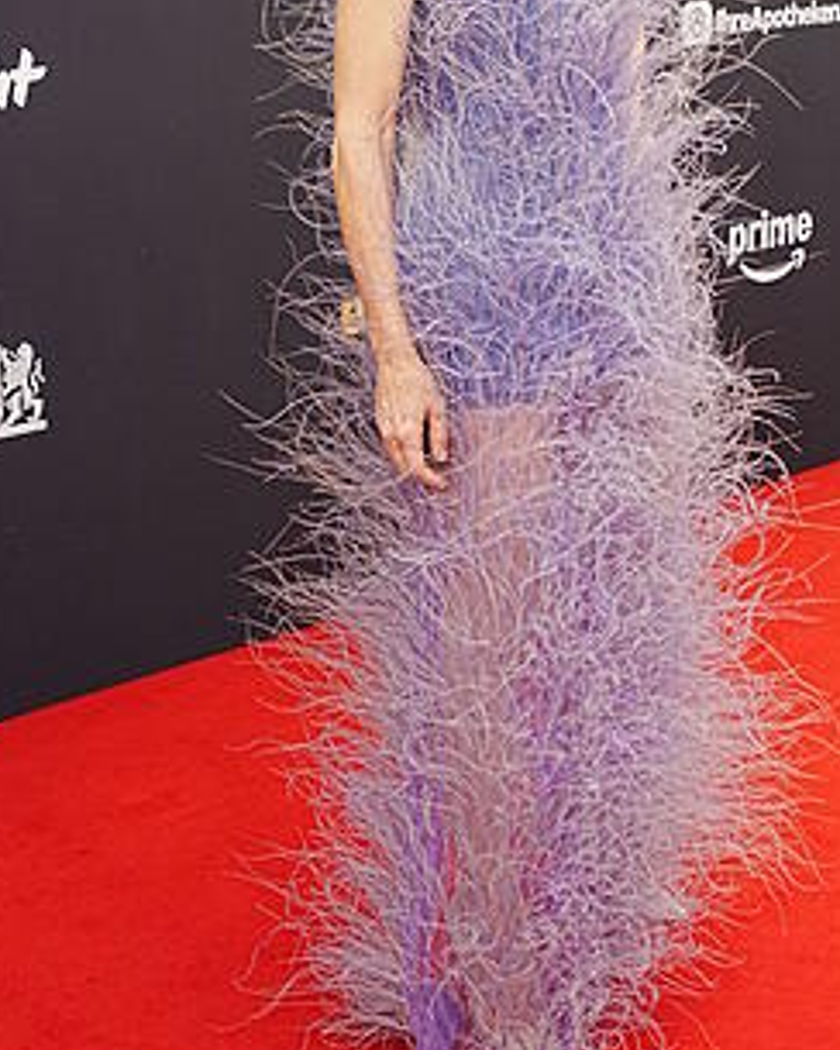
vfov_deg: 28.7
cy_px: 270
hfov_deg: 23.4
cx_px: 542
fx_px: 2020
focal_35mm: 65
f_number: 6.3
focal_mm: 39
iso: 800
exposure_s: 1/250
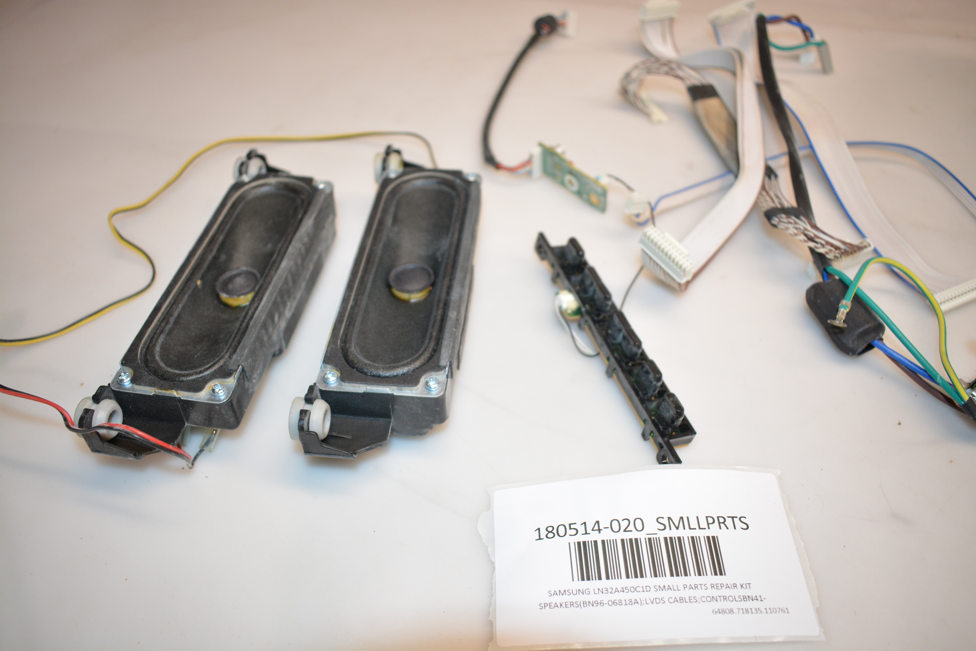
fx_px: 813
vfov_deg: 43.6
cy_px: 326
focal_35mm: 30
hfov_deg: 61.9
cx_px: 488
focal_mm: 20
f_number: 3.8
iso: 800
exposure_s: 1/200
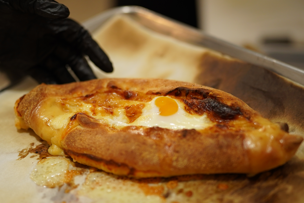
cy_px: 102
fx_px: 439
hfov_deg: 38.2
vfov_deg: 26.0
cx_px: 152
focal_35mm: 52
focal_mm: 35
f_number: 1.4
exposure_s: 1/250
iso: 800
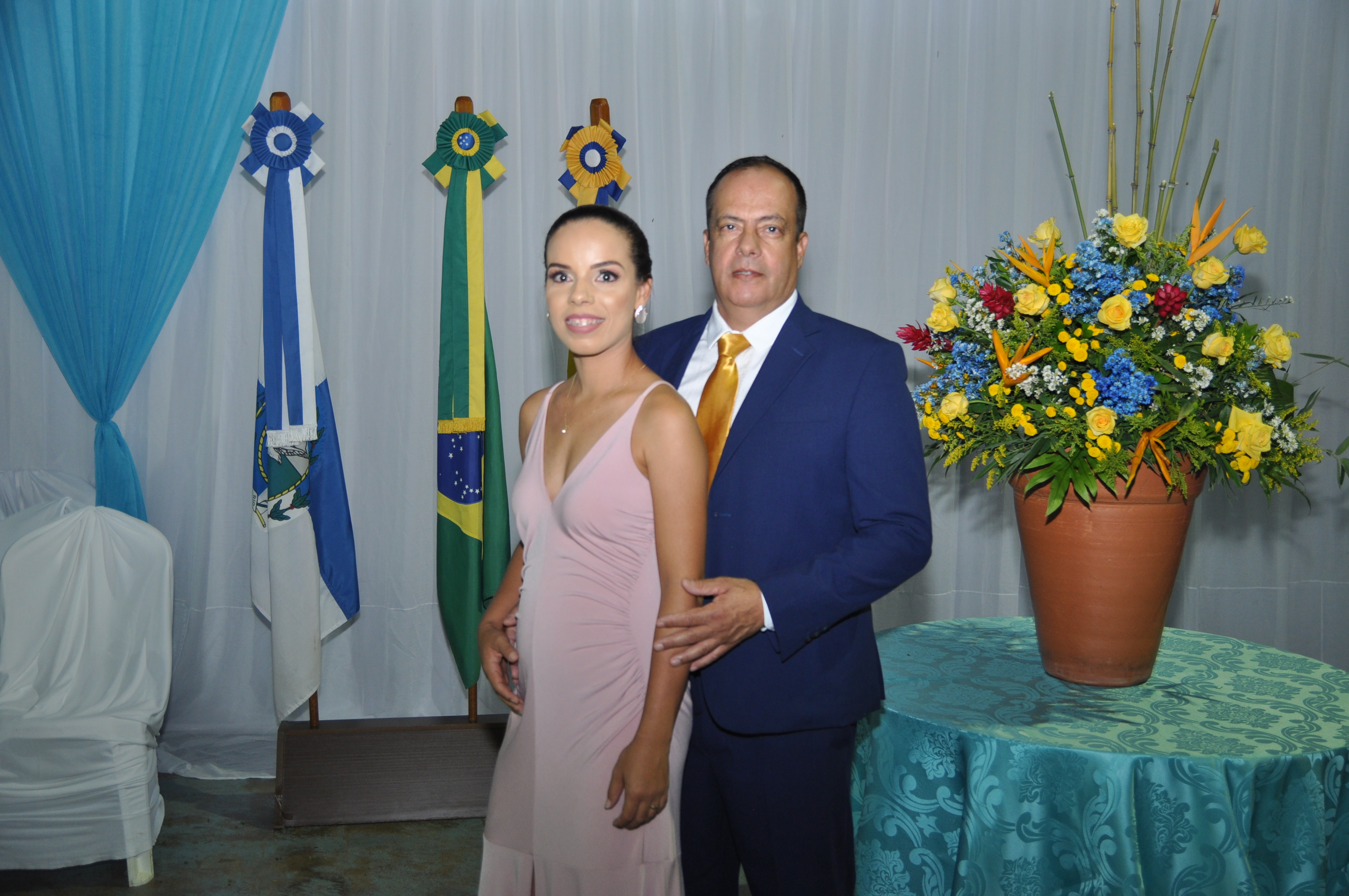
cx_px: 674
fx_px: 1460
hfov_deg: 49.6
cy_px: 448
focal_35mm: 39
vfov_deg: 34.1
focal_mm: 26
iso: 400
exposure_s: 1/60
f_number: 4
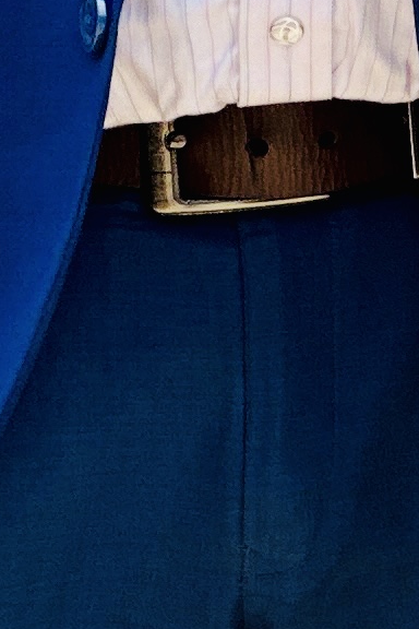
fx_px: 9793
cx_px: 698
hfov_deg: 2.4
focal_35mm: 561
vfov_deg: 3.6
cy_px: -905
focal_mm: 9
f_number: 2.8
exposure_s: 1/121
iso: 25
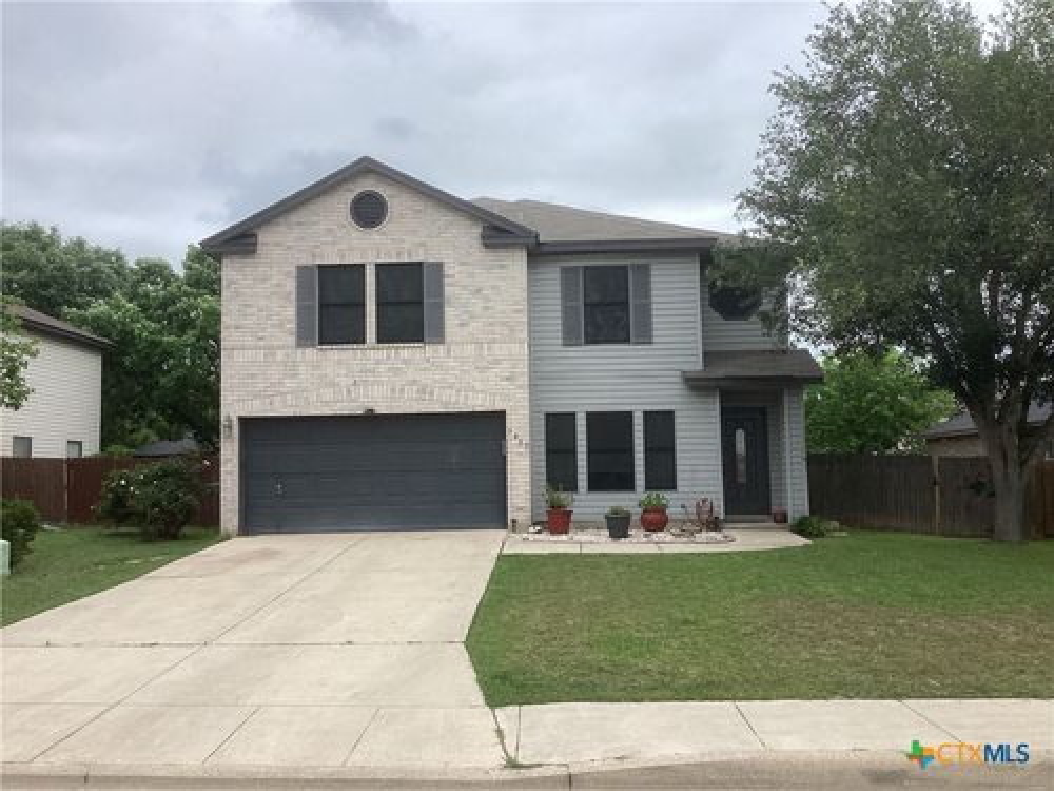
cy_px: 396
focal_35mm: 31
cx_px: 527
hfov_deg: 58.4
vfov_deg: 45.4
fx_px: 944
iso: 25
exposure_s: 1/646
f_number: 2.4
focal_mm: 3.3
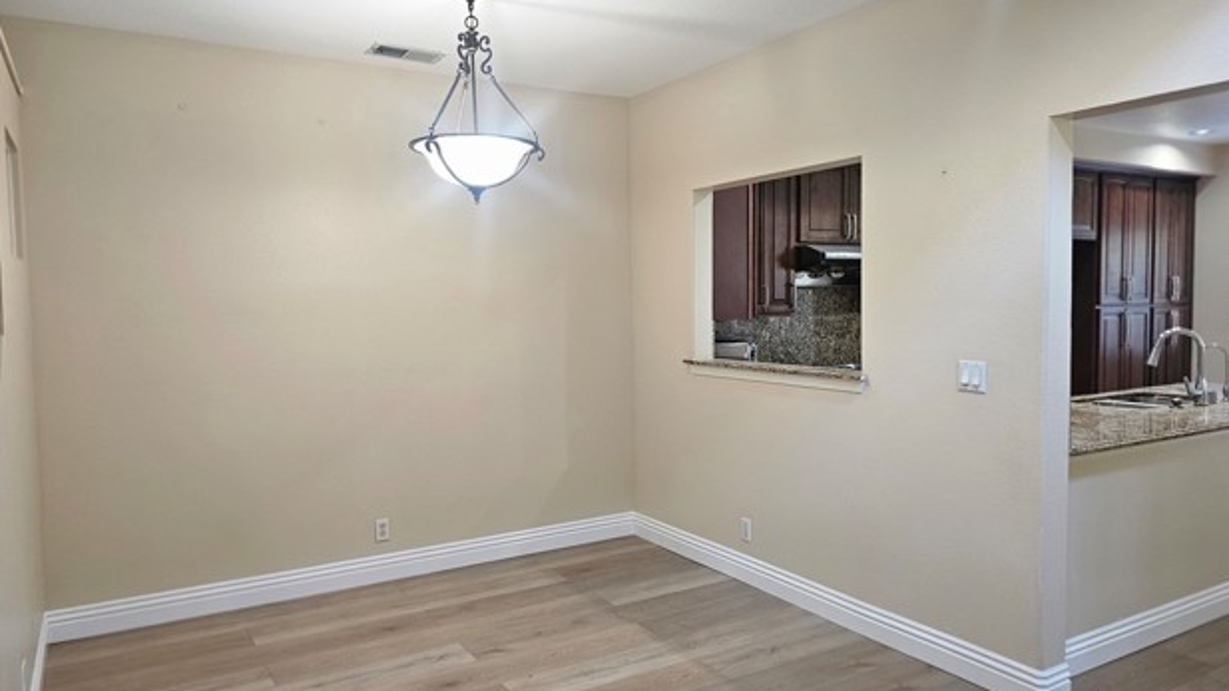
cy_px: 362
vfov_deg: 44.4
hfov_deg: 71.9
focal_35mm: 26
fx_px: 847
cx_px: 621
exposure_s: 1/120
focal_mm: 6.3
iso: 200
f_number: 1.7
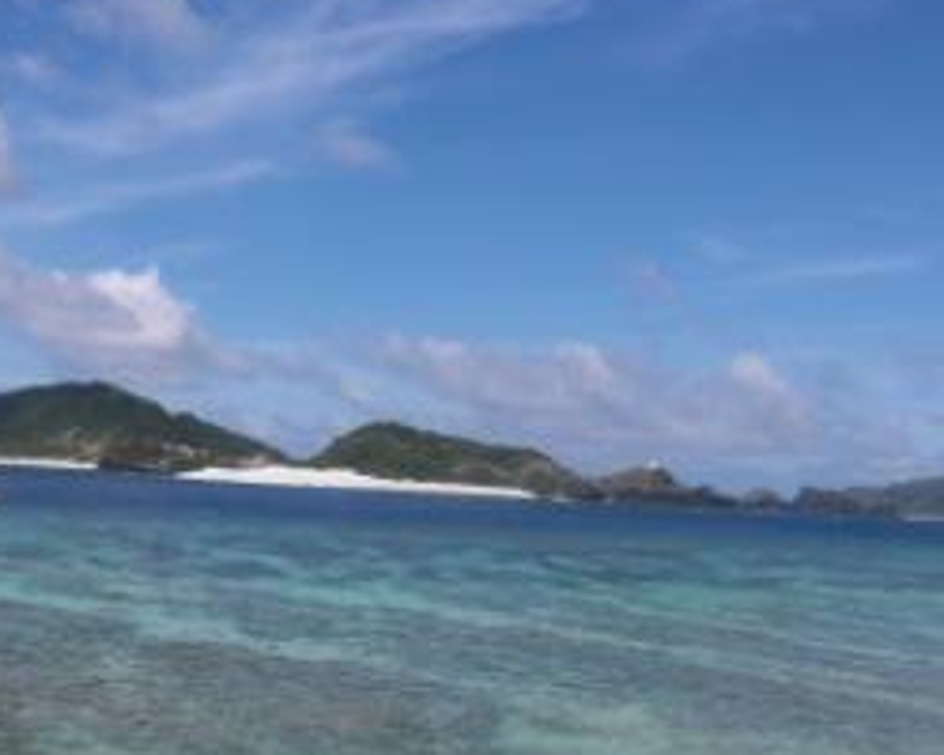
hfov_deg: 38.0
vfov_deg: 30.7
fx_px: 1369
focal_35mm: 49
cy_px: 457
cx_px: 400
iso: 50
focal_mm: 4.9
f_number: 7
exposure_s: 1/320
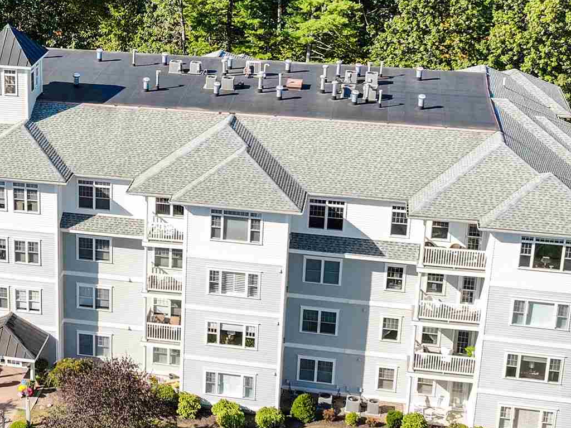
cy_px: 155
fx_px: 1187
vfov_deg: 20.4
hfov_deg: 26.4
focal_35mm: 72
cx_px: 93
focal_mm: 12.29
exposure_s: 1/1250
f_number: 2.8
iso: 140
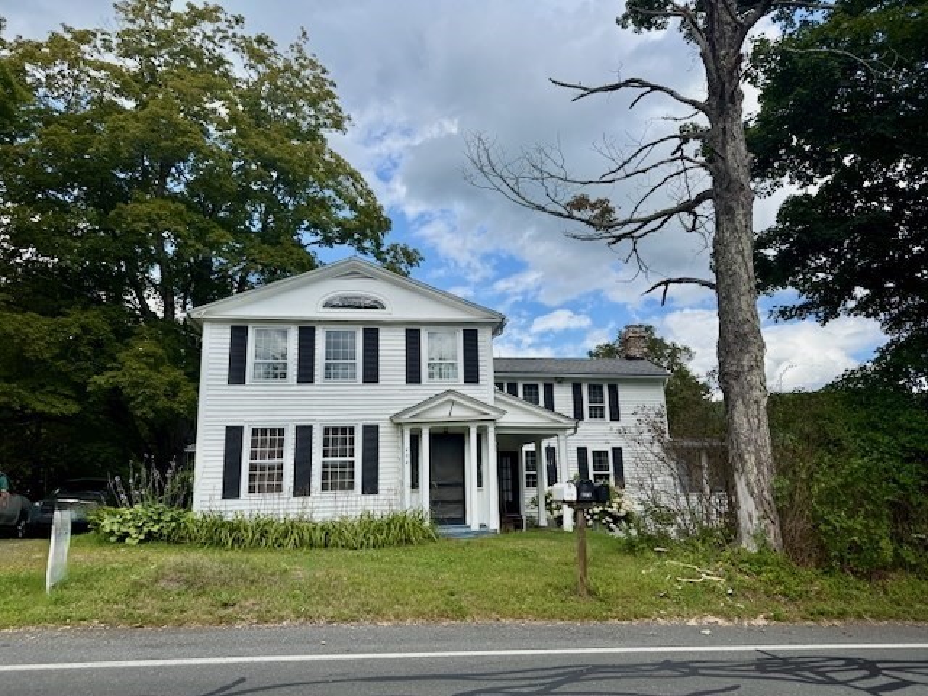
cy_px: 348
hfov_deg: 71.6
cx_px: 464
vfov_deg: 56.8
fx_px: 643
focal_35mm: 24
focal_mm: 6.76
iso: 80
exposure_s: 1/3584
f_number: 1.78
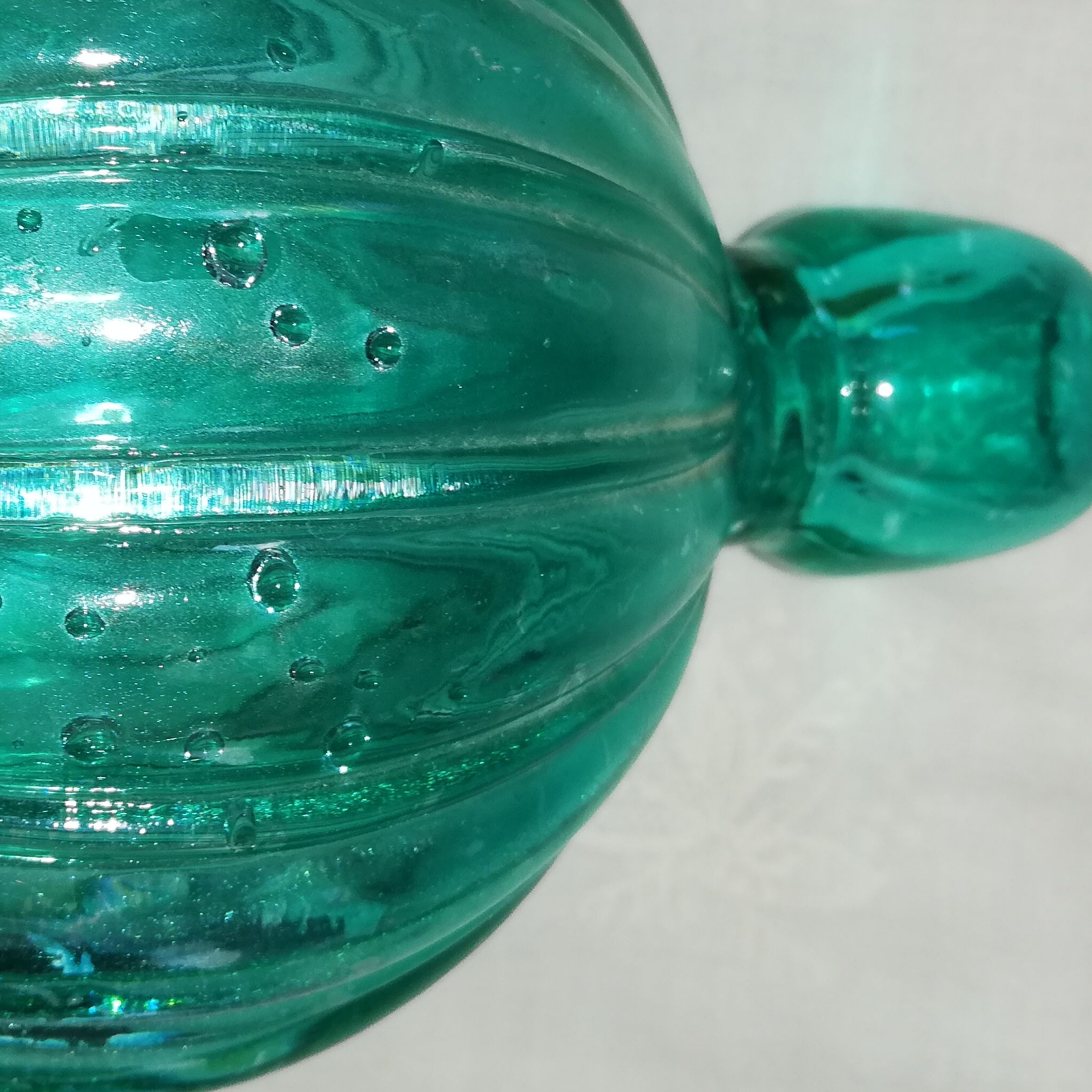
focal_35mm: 52
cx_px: 299
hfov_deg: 32.3
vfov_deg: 32.5
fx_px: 1856
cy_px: 364
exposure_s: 1/60
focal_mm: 3.81
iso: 64
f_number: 2.2
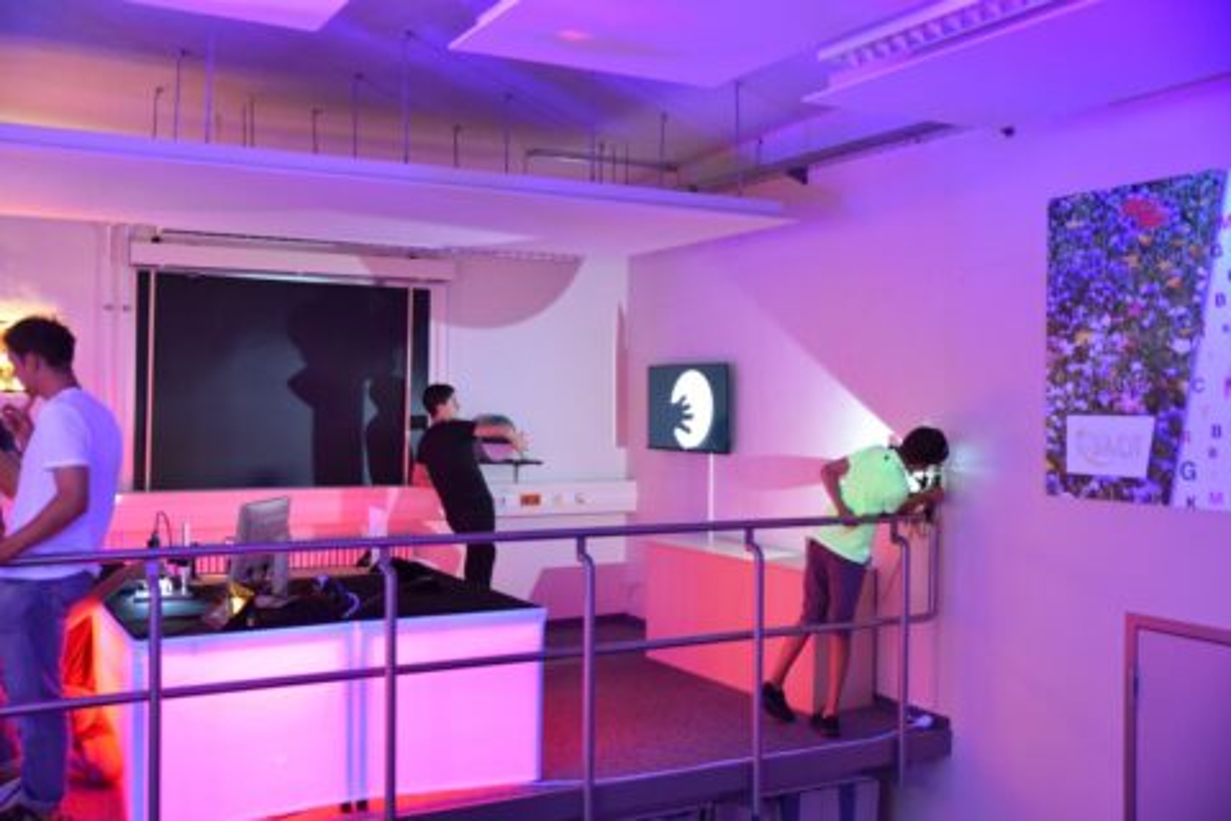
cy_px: 410
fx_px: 1231
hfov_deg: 53.1
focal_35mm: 36
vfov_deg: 36.9
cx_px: 616
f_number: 2.8
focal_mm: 36
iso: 6400
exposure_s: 1/25
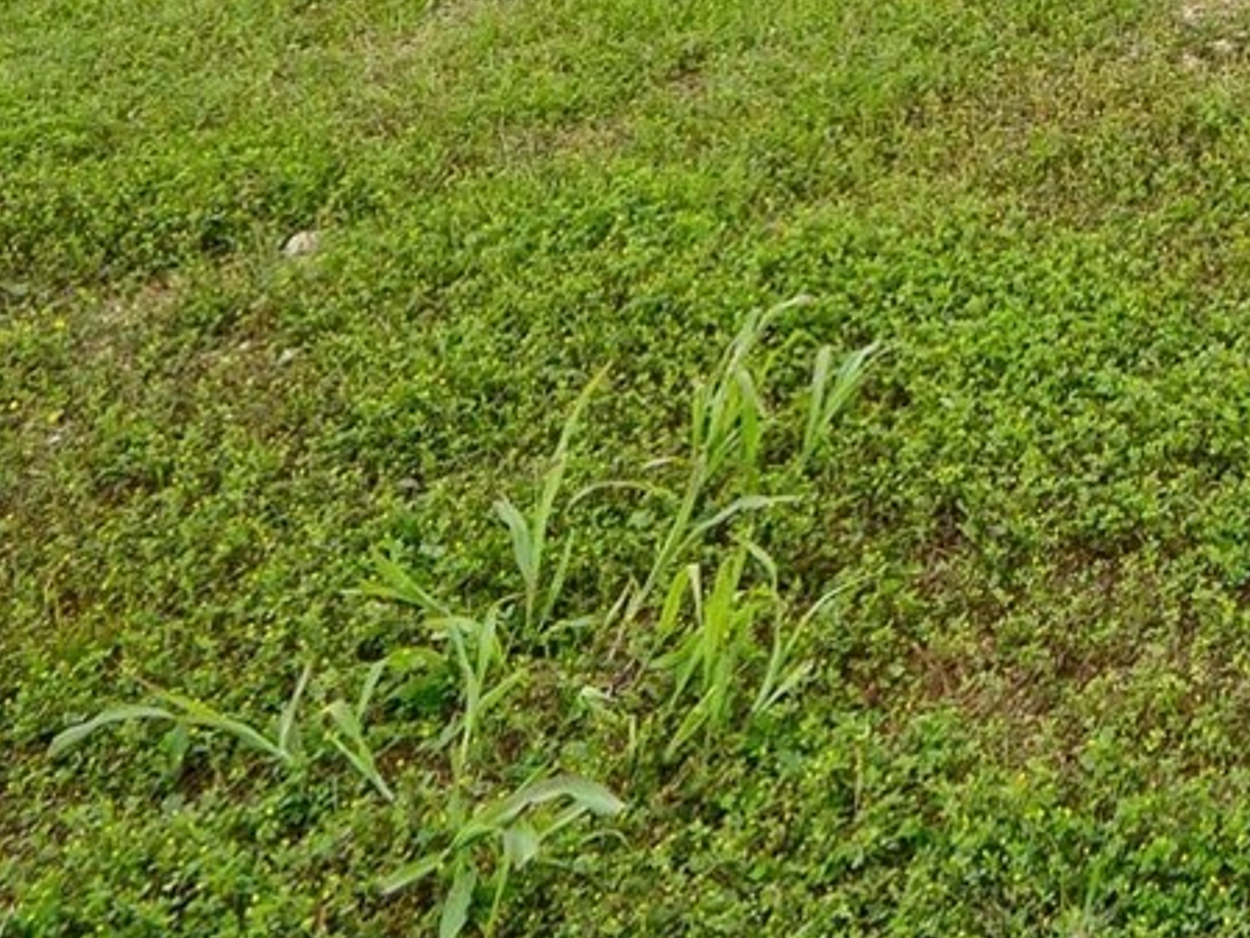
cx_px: 1659
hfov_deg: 26.5
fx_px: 2203
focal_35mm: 61
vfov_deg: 18.6
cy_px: -758
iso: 250
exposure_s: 1/200
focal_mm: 14
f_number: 9
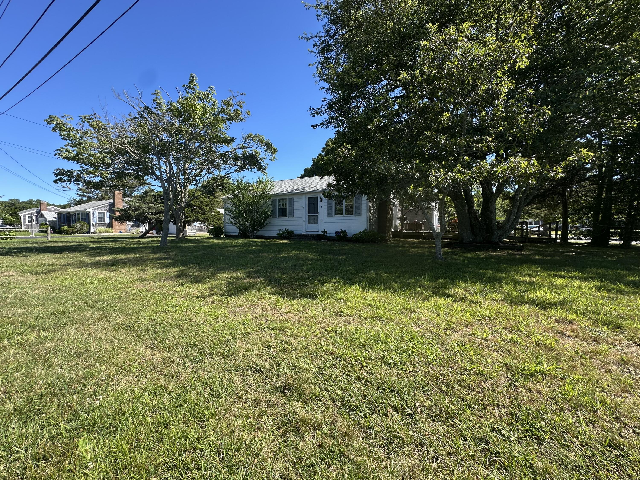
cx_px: 320
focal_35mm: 14
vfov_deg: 85.7
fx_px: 259
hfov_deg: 102.1
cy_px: 240
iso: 40
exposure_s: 1/564
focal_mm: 2.22
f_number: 2.2
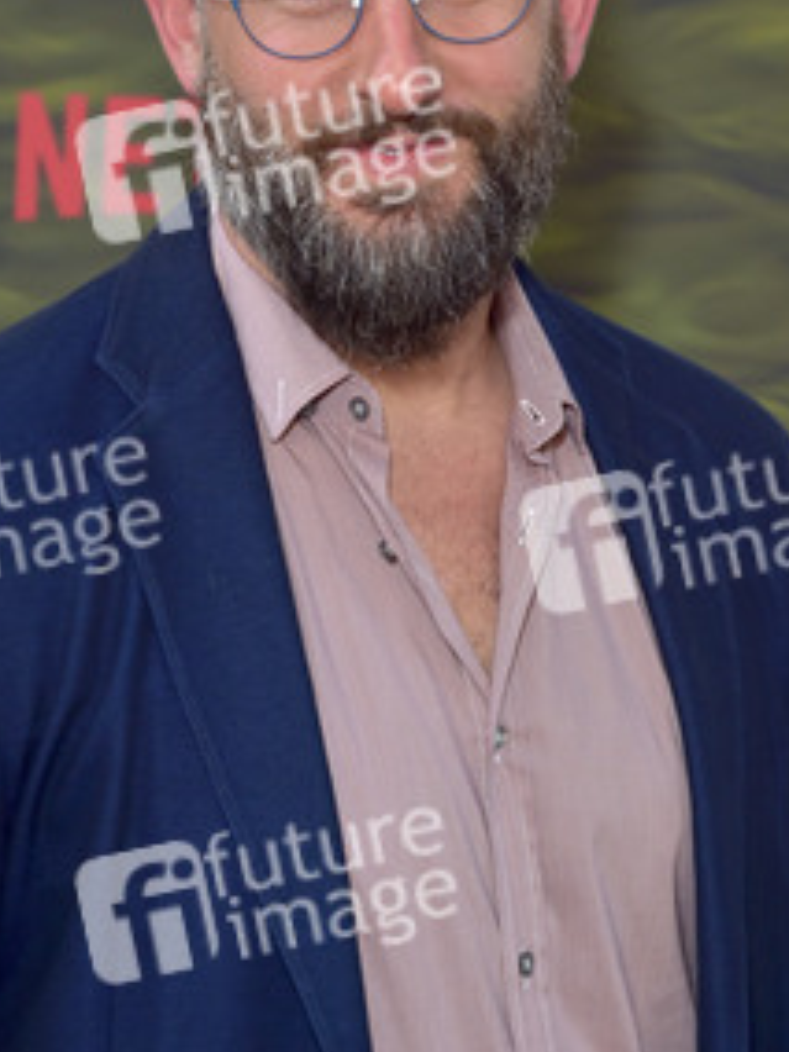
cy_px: 341
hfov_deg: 10.4
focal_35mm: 142
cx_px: 376
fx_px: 4315
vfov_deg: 13.9
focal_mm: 105
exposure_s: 1/250
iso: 800
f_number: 6.3
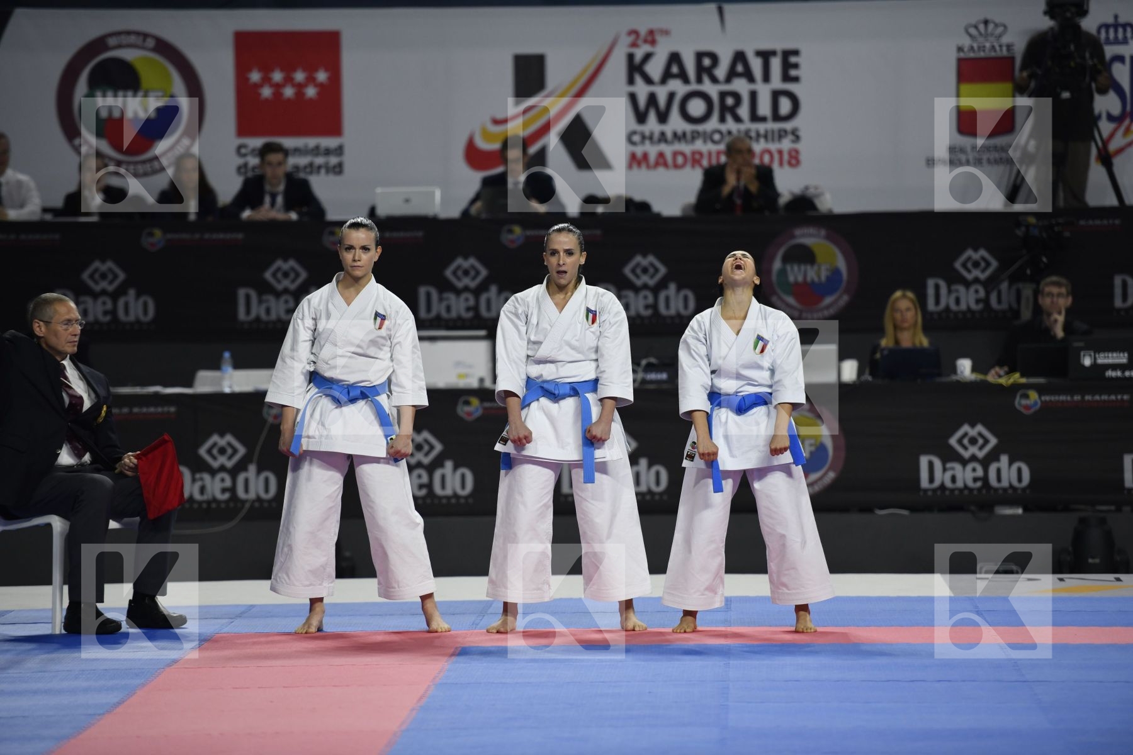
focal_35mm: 200
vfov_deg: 6.9
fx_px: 6294
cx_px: 566
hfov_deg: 10.3
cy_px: 378
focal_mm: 200
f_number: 2.8
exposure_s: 1/800
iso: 800
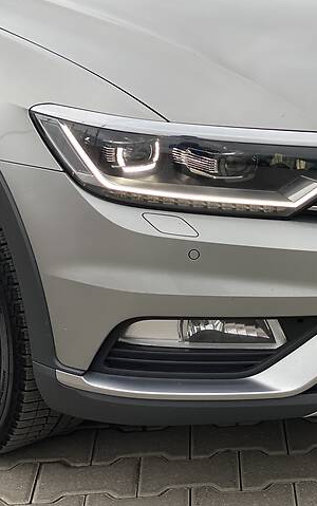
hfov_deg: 14.1
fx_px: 1270
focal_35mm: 92
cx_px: 303
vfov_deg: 22.5
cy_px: 217
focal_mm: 6
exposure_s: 1/122
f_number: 2
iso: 20
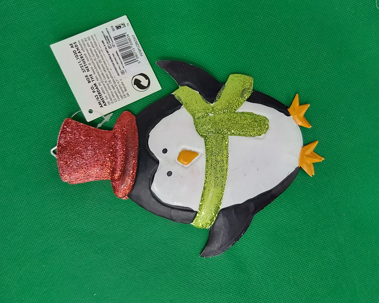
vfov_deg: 51.5
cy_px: 152
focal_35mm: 28
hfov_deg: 62.2
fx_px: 314
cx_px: 193
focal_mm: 3.92
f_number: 1.7
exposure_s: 1/60
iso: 250
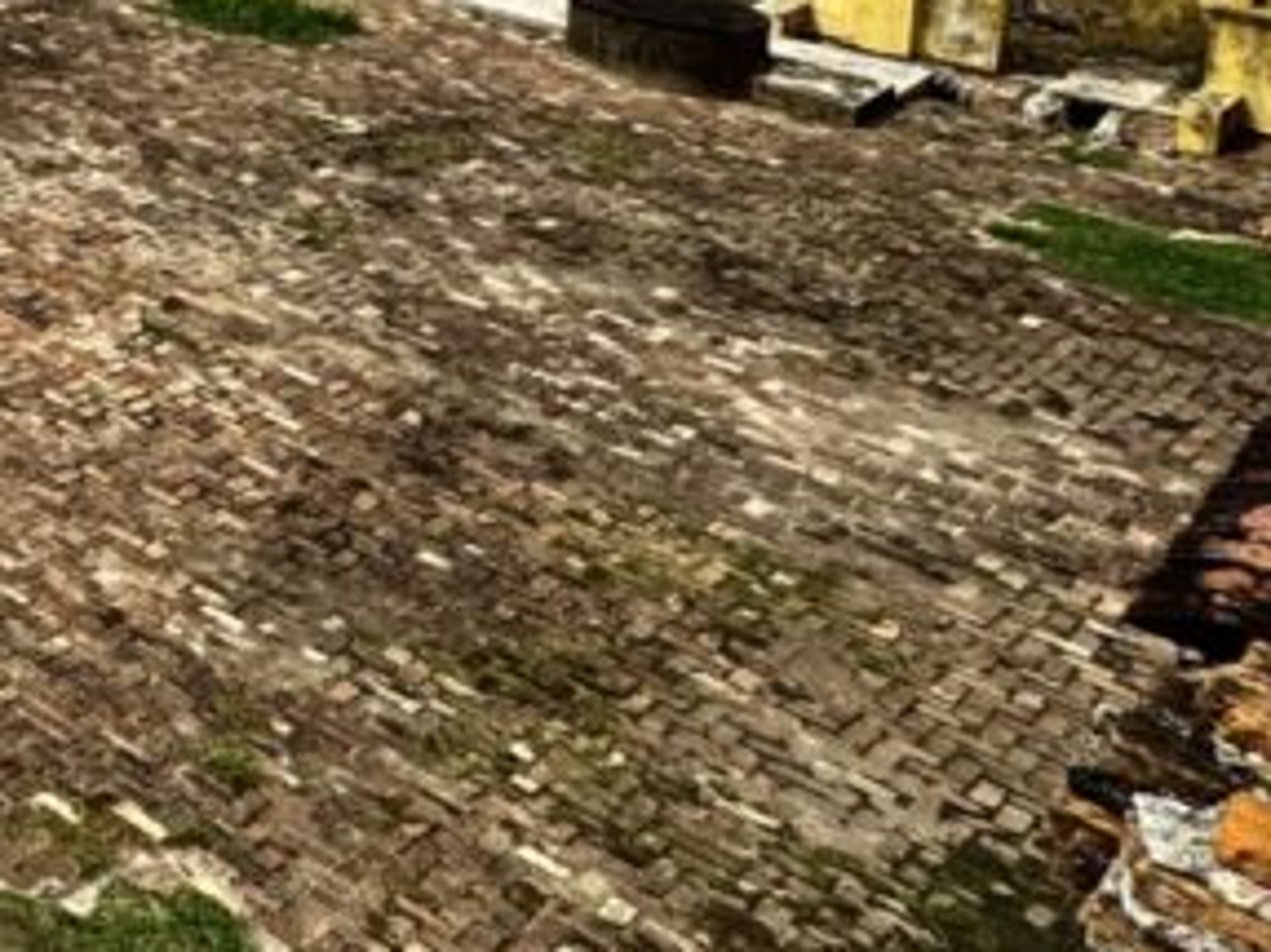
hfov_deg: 24.3
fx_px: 1835
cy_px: -381
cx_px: -850
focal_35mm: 50
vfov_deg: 24.3
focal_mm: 2.22
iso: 40
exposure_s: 1/1420
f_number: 2.2
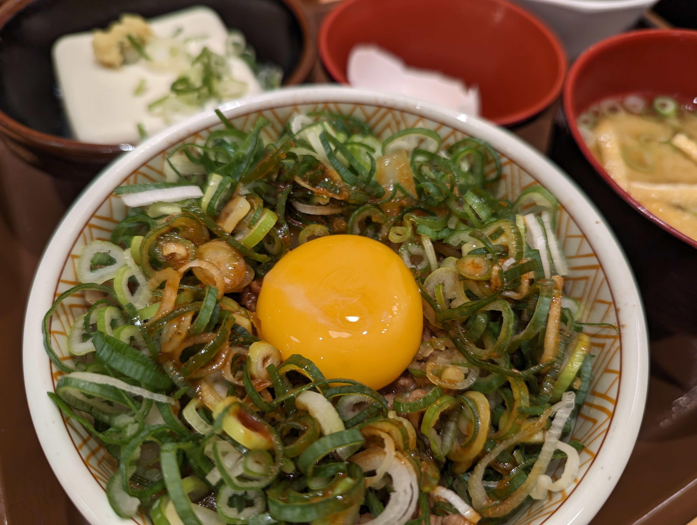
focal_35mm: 24
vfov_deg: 56.9
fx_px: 484
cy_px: 262
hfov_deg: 71.5
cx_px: 348
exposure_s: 1/42
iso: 43
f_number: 1.85
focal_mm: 6.81
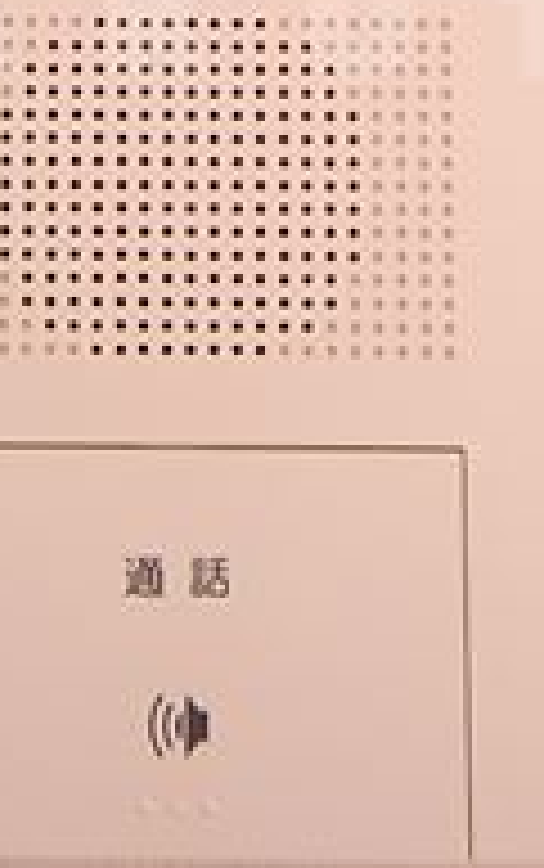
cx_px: 121
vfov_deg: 27.5
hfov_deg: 18.2
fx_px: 1680
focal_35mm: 71
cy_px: 27
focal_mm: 14
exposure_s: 1/30
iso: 800
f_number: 5.3
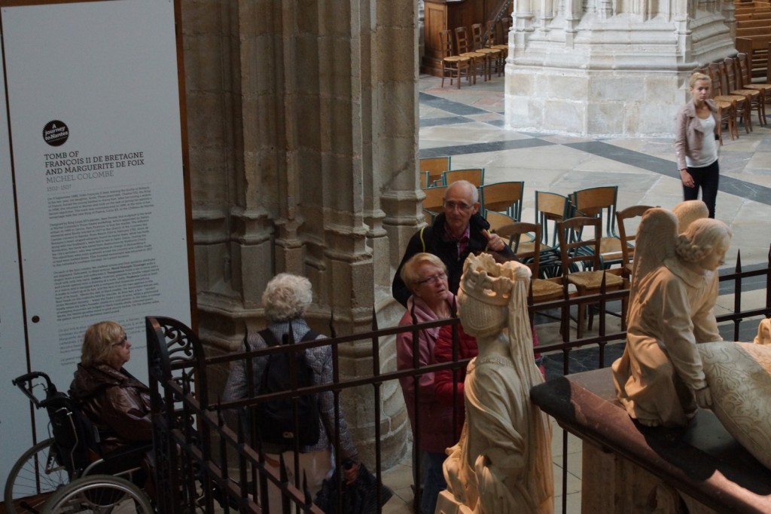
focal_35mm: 75
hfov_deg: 27.0
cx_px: 386
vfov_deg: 18.2
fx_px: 1606
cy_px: 257
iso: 1600
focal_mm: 50
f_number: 5.6
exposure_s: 1/25
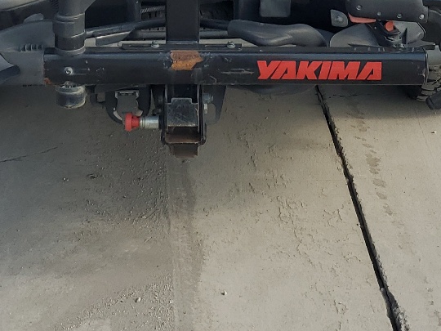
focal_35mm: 77
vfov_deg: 17.5
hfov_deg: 25.3
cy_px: -139
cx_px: 196
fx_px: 981
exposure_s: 1/1429
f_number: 1.5
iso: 50
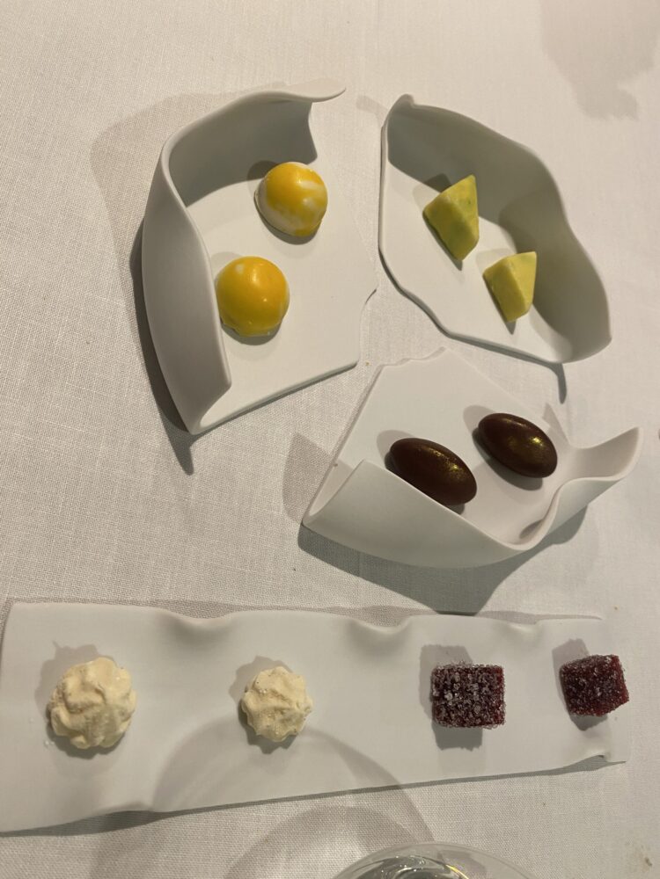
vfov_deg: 67.3
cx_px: 330
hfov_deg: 53.1
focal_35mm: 26
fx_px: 661
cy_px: 440
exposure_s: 1/50
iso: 125
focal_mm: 4.25
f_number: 1.8
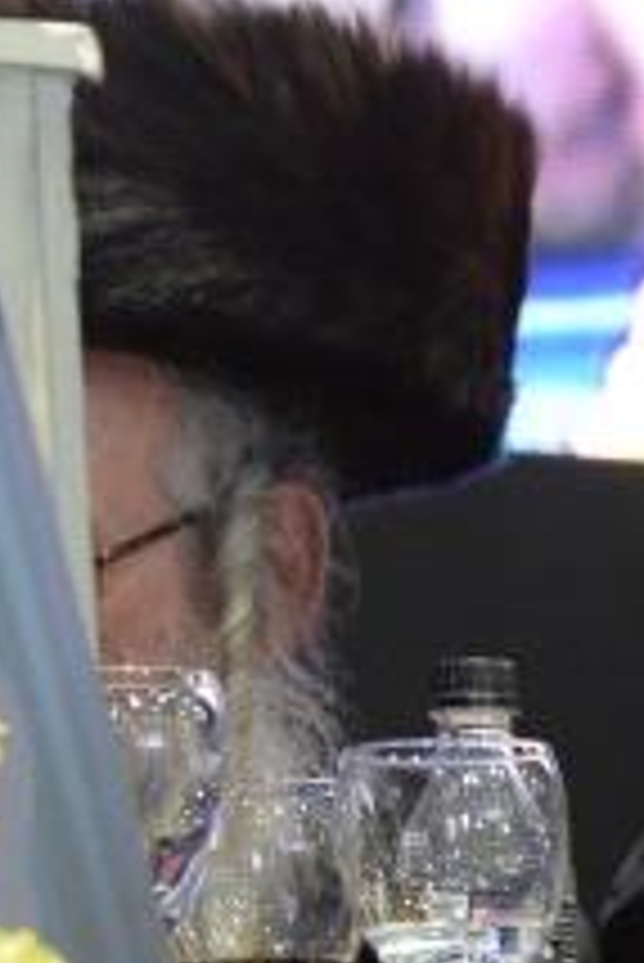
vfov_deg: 2.8
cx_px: -1621
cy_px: -414
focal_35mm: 741
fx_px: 19850
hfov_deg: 1.8
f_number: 5
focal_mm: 155
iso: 2000
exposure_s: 1/100
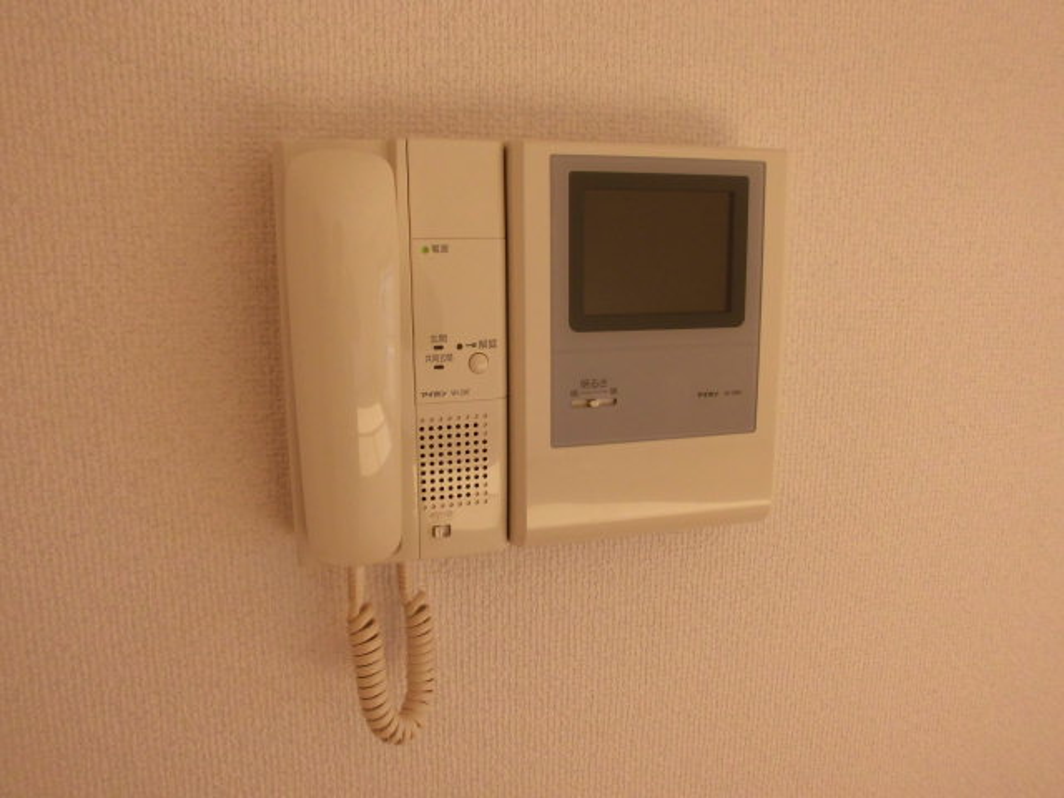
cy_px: 399
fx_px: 799
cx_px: 532
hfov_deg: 67.3
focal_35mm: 26
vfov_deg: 53.1
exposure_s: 1/100
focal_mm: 4.6
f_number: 3.5
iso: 100
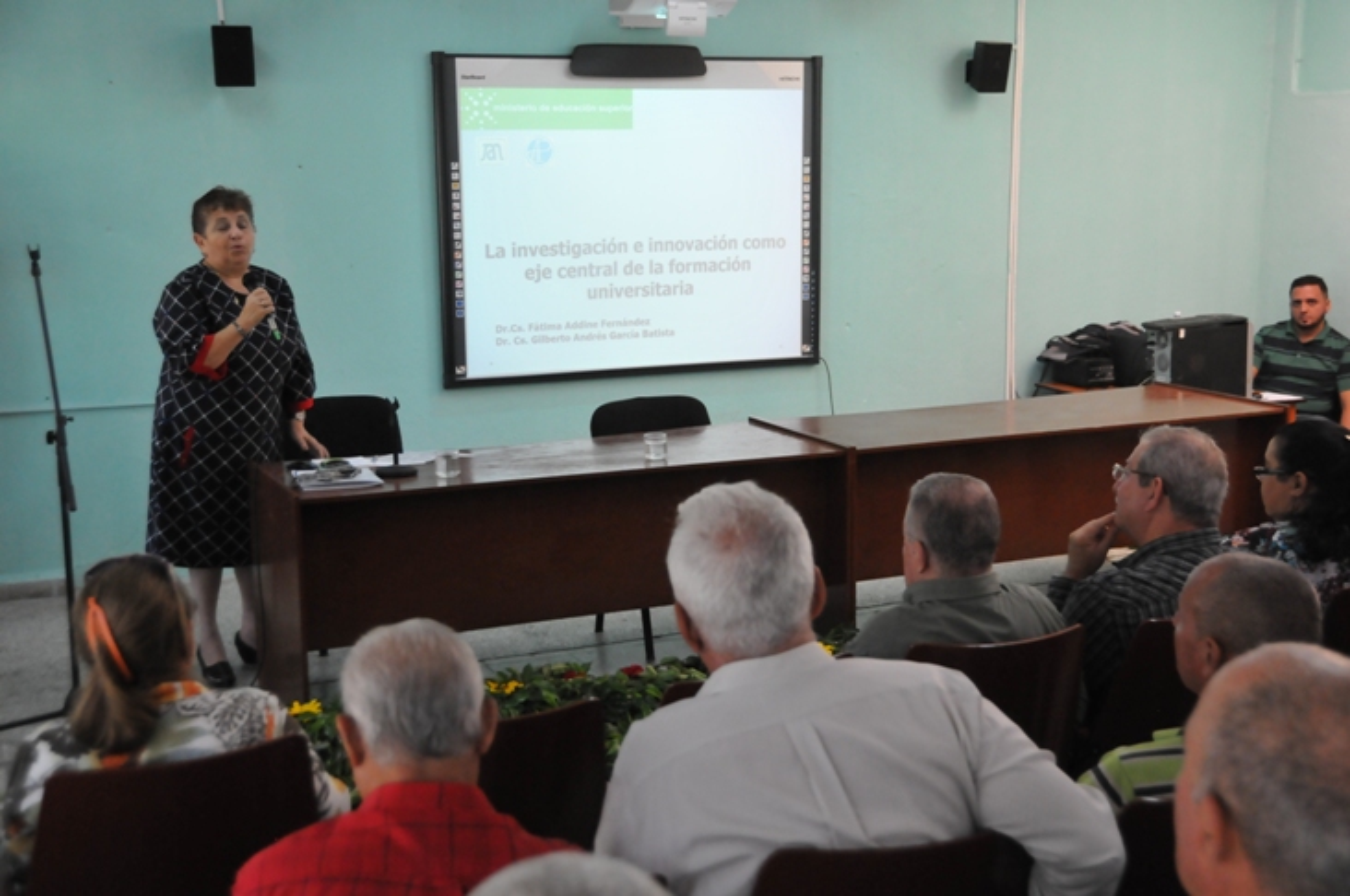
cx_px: 675
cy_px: 448
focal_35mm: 48
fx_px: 1798
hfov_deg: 41.2
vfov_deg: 28.0
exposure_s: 1/60
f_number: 4
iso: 1600
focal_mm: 32
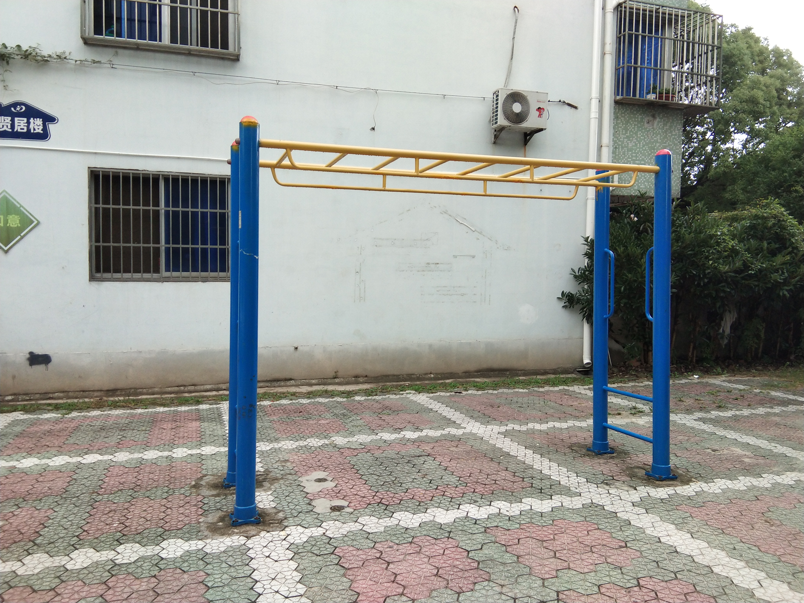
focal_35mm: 31
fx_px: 720
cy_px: 302
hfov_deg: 58.4
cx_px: 402
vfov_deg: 45.4
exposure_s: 1/100
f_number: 2.2
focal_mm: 3.69
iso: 80
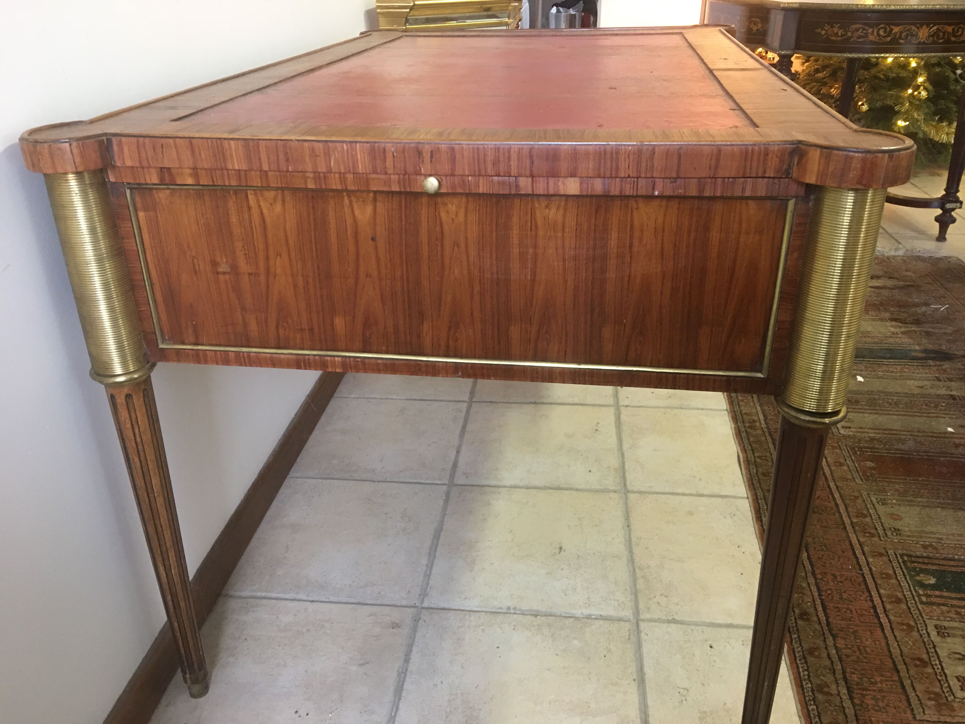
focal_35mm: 29
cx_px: 482
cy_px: 362
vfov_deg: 48.2
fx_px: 808
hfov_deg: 61.7
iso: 100
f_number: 2.2
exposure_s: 1/17
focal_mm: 4.15
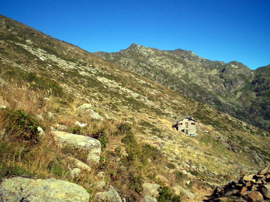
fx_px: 281
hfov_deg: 51.4
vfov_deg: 39.7
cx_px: 135
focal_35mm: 36
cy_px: 101
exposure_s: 1/909
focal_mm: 5.9
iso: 100
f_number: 4.5
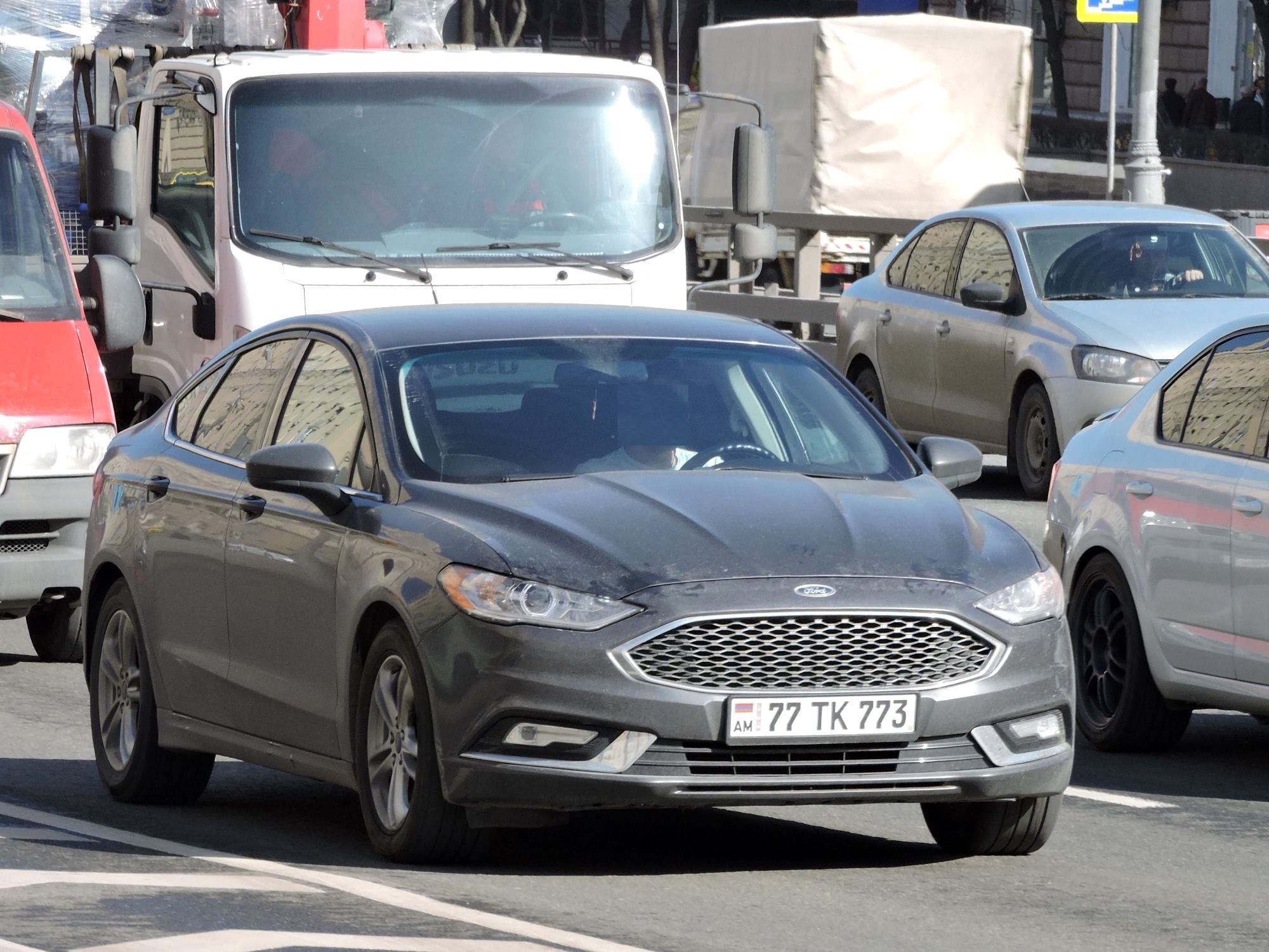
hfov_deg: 9.0
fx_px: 8065
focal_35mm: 220
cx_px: 634
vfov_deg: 6.8
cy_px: 476
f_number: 5.3
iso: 100
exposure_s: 1/250
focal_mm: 39.4
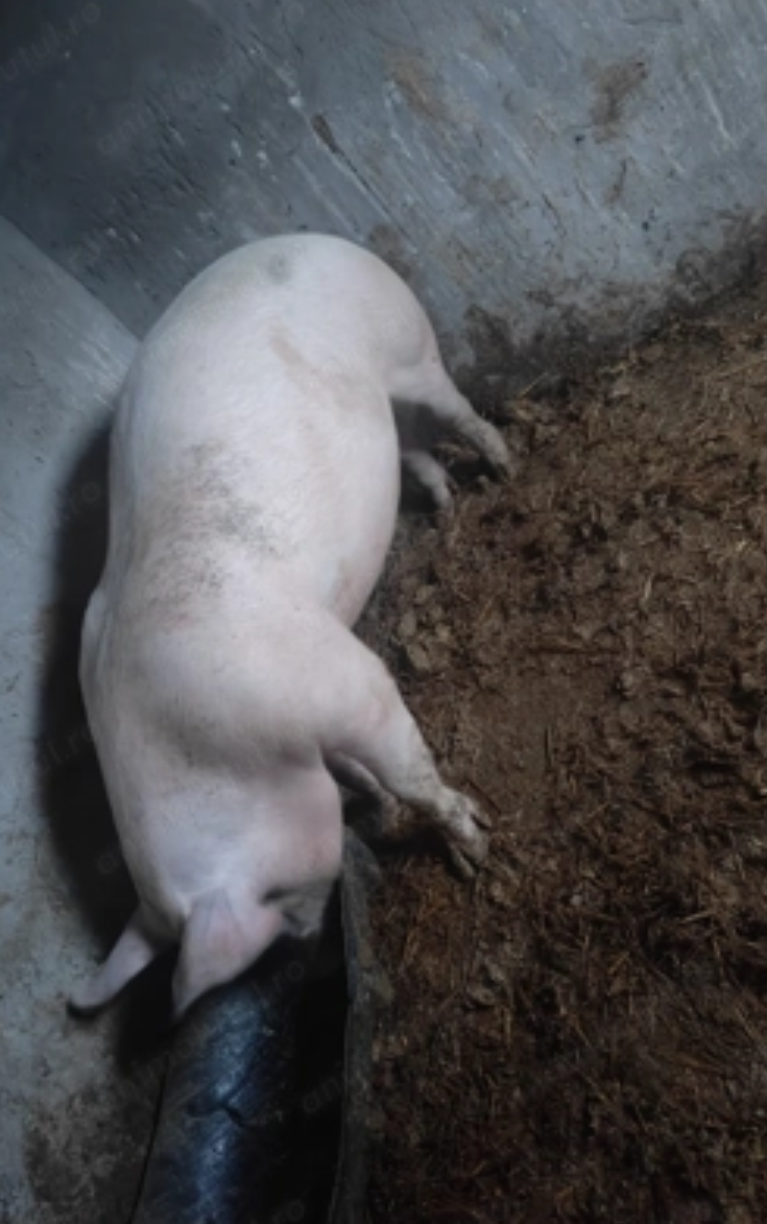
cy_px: 610
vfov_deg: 70.4
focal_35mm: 26
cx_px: 326
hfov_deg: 47.5
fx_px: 868
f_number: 1.8
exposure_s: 1/17
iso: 5000
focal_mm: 5.59
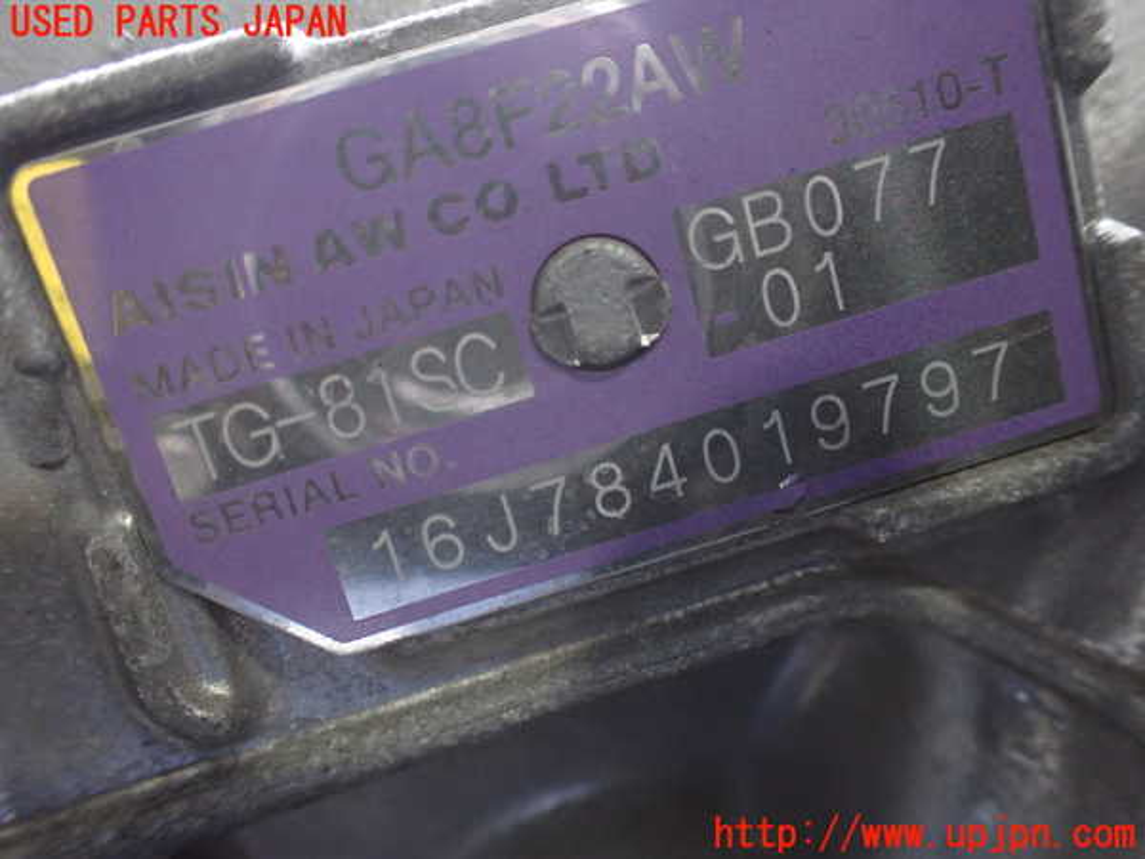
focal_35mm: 30
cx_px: 572
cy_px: 430
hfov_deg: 60.0
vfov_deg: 46.8
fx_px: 992
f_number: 2.3
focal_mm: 5.4
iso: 640
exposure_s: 1/125
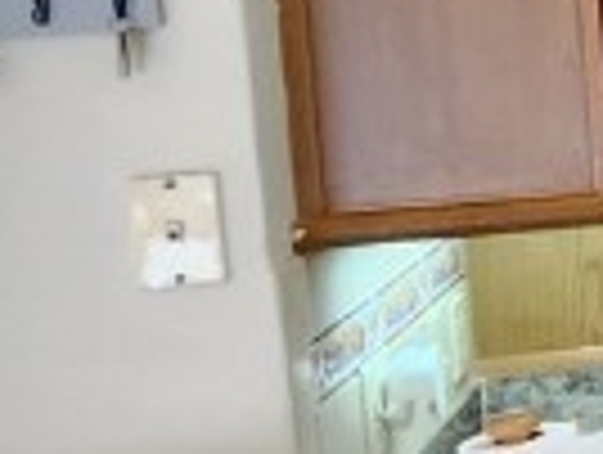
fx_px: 1728
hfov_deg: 11.4
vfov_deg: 14.7
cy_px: 4
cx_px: 1804
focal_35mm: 99
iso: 320
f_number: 2.2
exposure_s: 1/40
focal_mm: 2.2
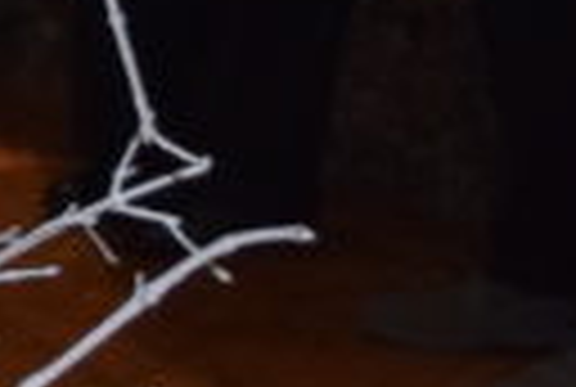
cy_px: -436
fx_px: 4988
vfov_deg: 4.4
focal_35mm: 311
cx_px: -657
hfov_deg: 6.4
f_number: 4
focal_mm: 26
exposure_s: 1/60
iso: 1400
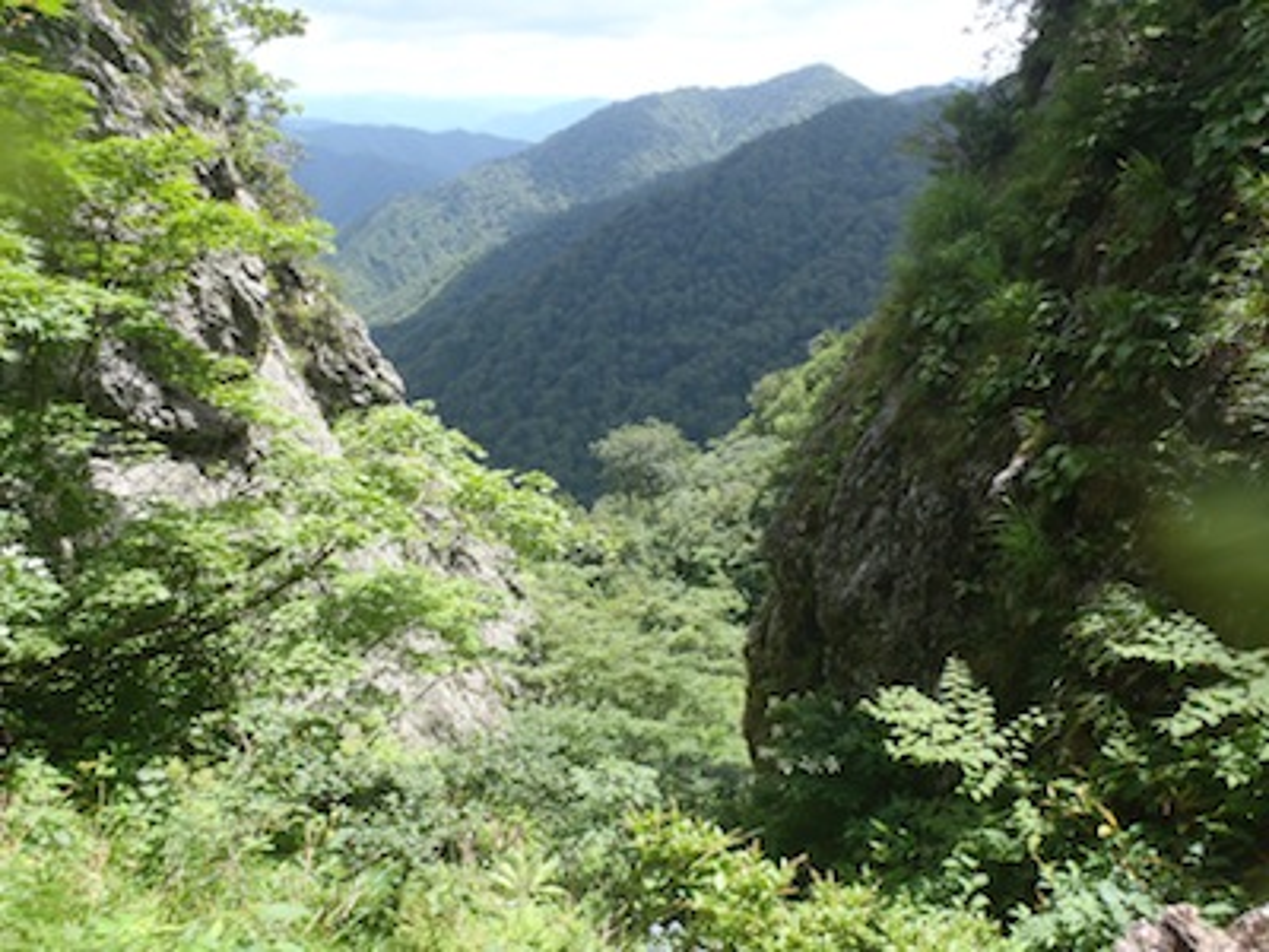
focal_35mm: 28
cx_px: 634
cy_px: 476
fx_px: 1026
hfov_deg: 63.4
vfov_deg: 49.7
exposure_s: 1/200
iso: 80
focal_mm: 5
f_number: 3.9
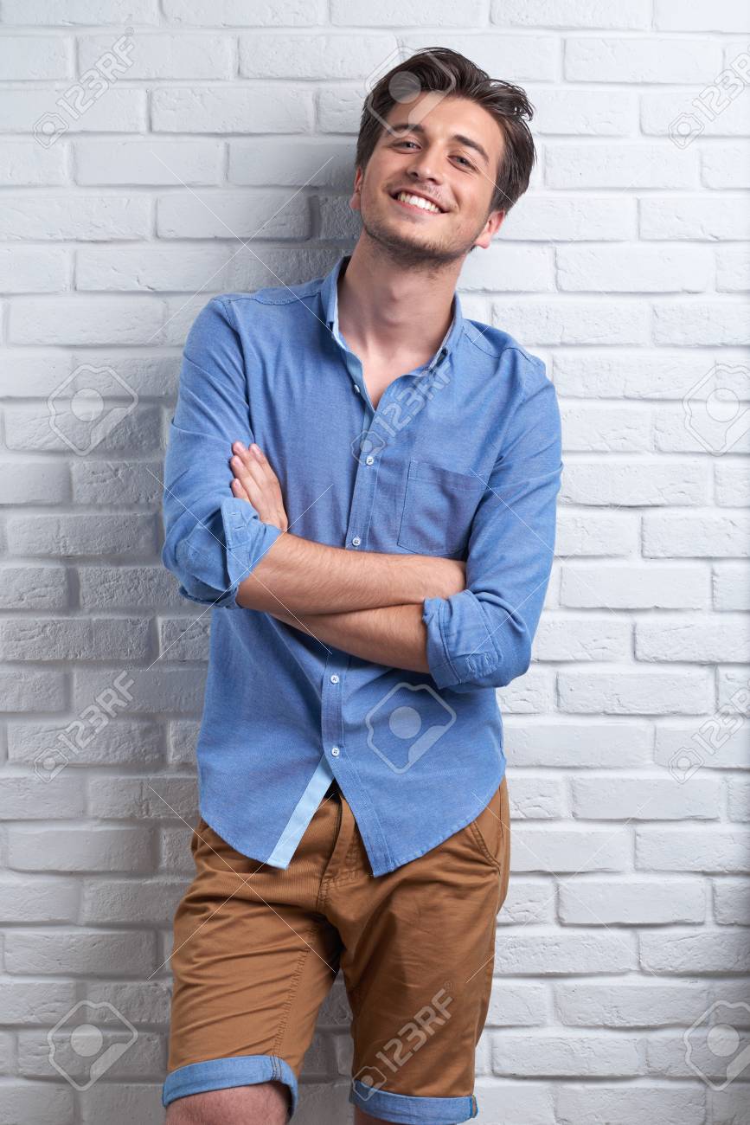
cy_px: 562
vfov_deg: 23.9
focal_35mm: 85
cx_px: 375
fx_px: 2655
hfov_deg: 16.1
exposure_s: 1/200
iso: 100
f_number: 7.1
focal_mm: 85
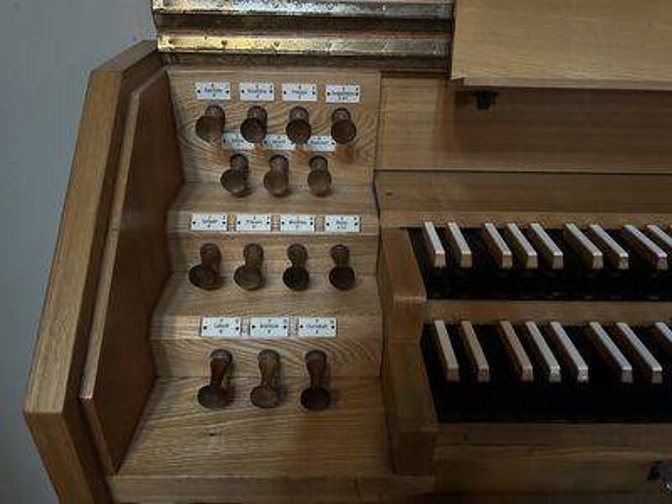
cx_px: 336
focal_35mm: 26
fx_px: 505
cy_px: 252
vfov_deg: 53.1
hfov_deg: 67.3
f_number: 1.5
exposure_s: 1/25
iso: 800
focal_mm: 5.7
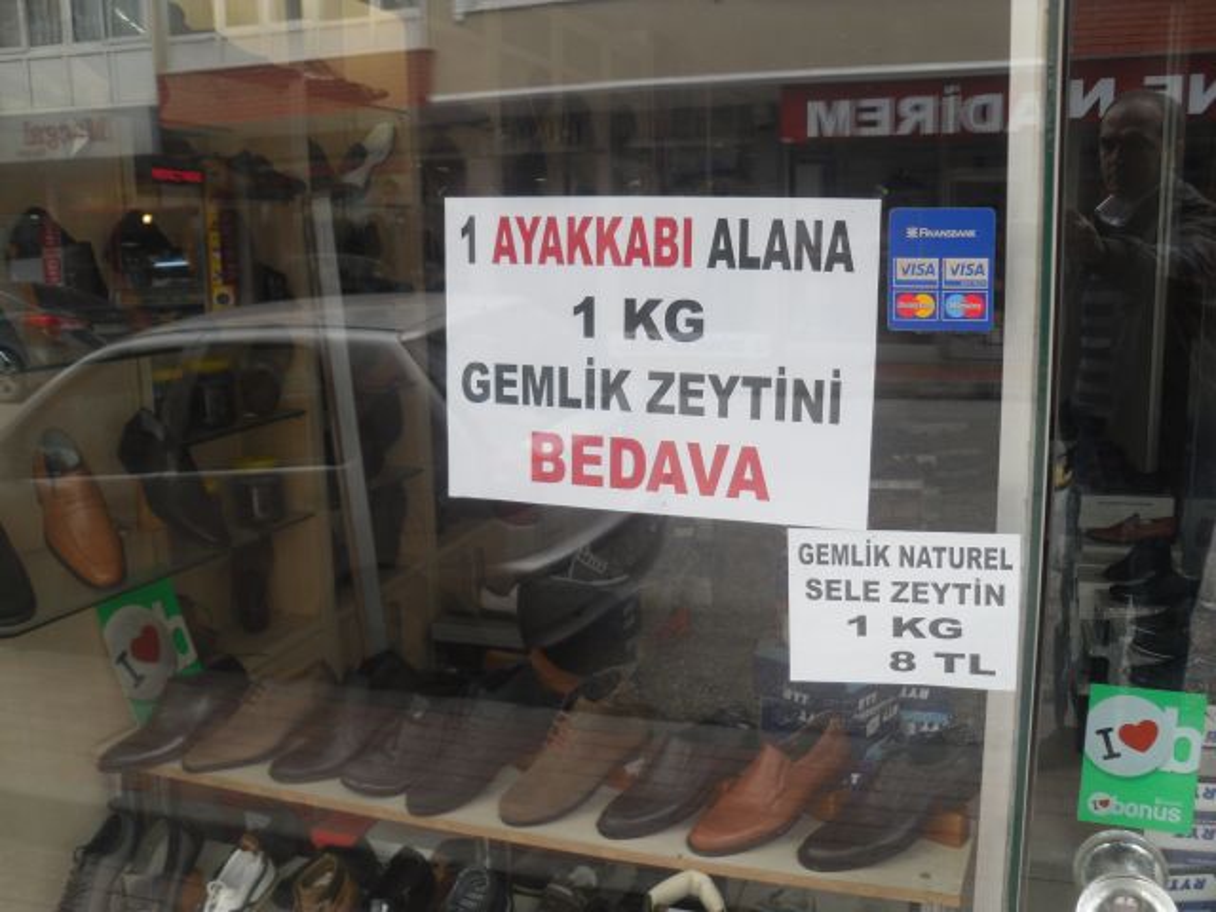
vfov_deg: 41.8
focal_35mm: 34
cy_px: 456
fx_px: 1194
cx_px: 608
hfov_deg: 54.0
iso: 100
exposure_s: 1/58
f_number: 2.8
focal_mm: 6
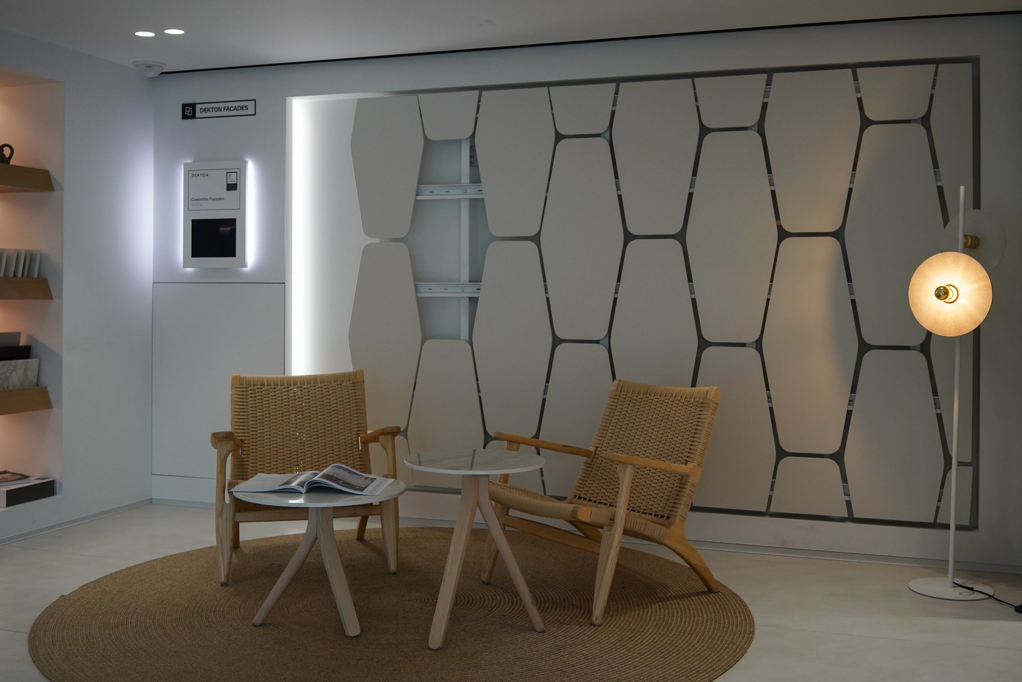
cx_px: 511
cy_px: 341
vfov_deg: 37.9
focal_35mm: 35
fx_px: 994
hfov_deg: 54.4
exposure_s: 1/400
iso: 1600
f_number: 5
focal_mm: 35
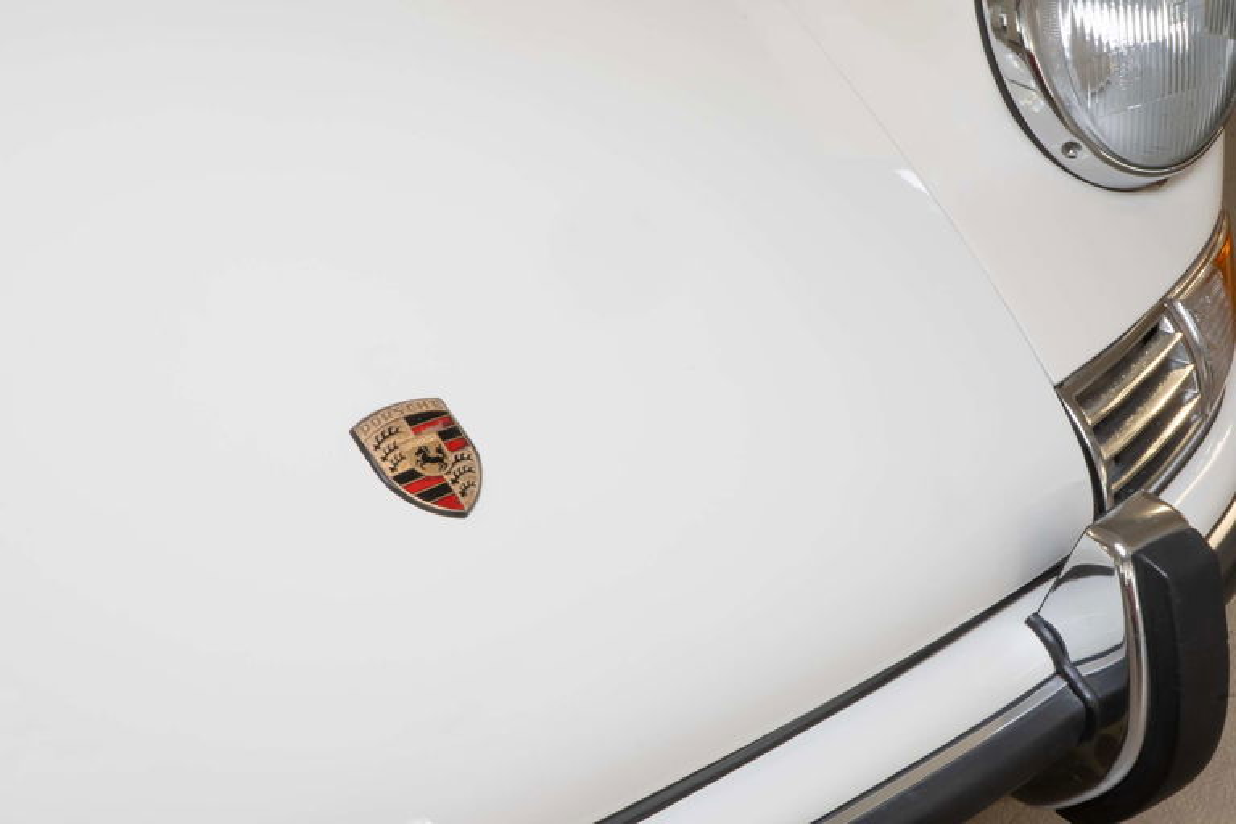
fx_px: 1991
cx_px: 618
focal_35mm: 58
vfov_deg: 23.4
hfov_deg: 34.5
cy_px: 412
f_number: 25
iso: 100
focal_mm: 39
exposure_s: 3.2
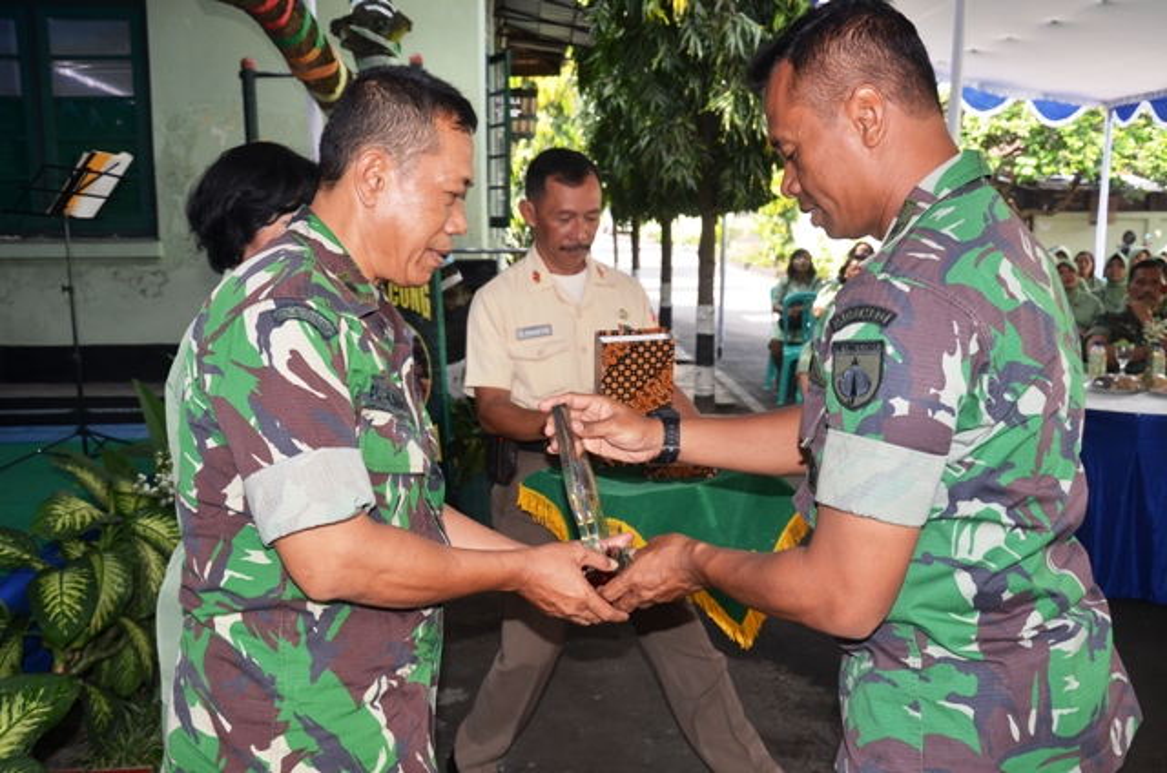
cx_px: 584
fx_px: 1165
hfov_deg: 53.2
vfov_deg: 36.7
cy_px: 386
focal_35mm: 36
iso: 400
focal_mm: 24
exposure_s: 1/160
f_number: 5.6
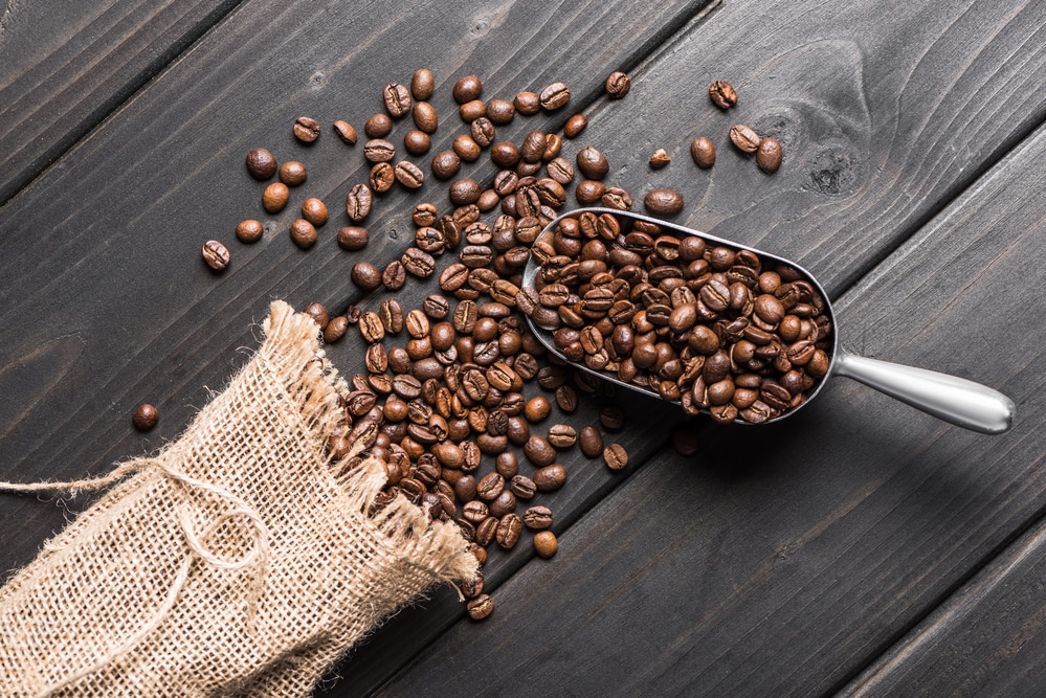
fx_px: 3052
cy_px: 349
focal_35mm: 105
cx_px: 523
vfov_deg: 13.1
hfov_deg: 19.4
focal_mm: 105
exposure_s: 1/160
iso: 100
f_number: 8
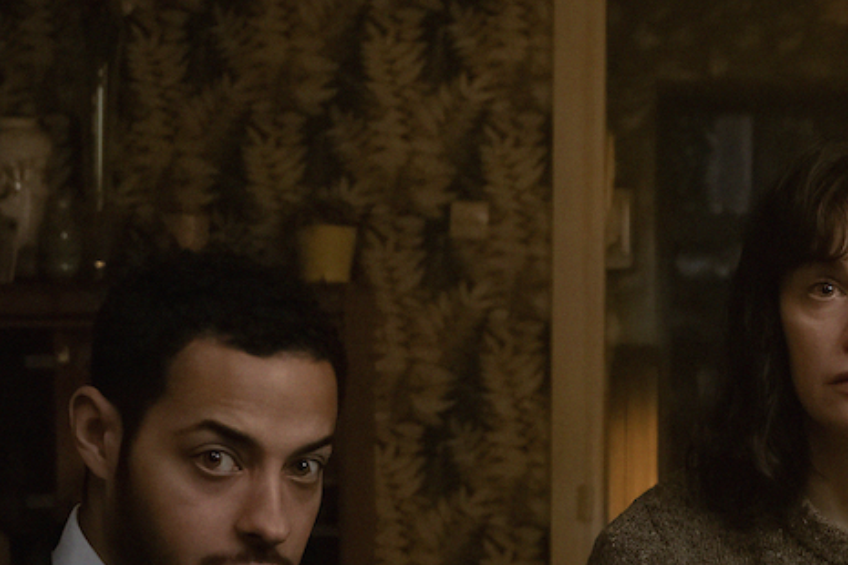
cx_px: 587
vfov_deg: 14.5
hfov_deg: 21.8
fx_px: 2190
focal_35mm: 93
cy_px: 567
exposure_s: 1/160
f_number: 2.8
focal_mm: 24
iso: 2000
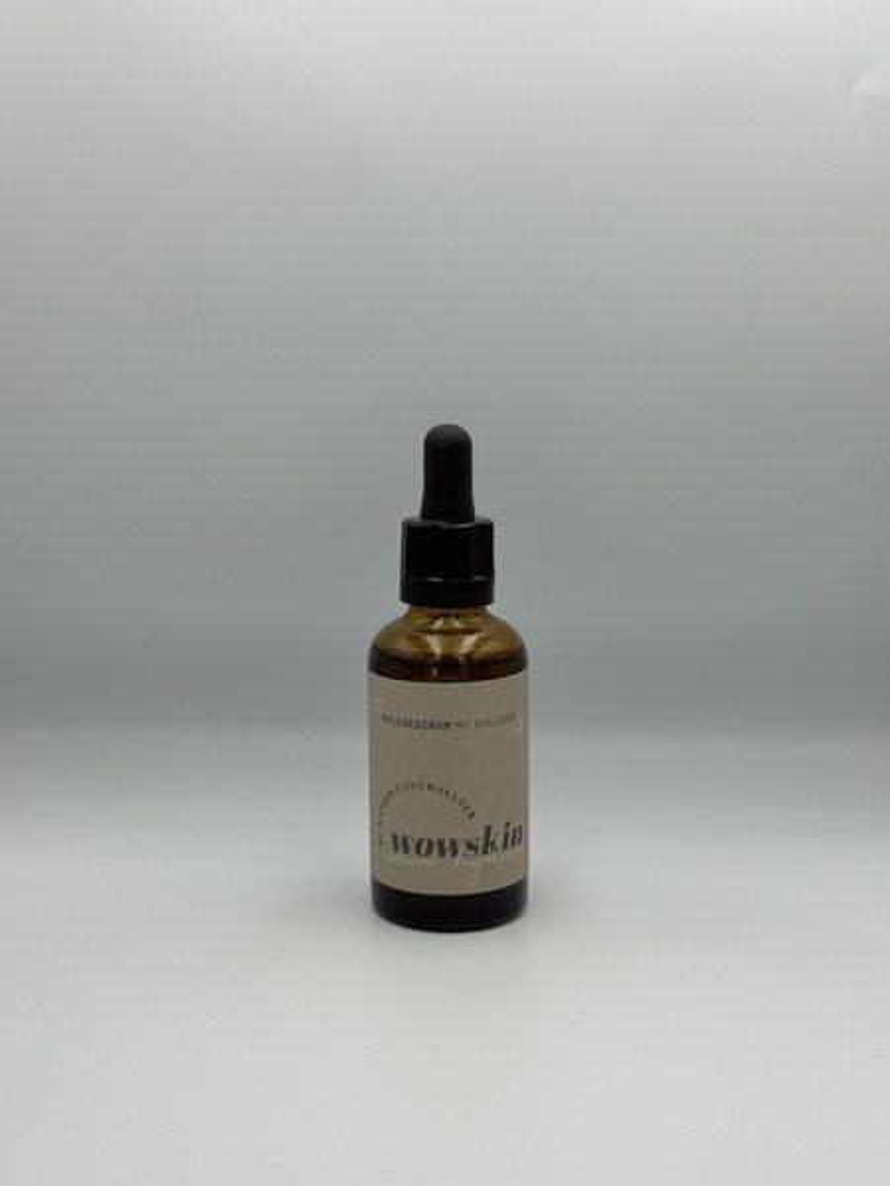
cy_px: 593
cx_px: 445
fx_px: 1645
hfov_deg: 30.3
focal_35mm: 48
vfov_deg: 39.7
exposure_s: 1/1114
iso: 64
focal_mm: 6.76
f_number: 1.78
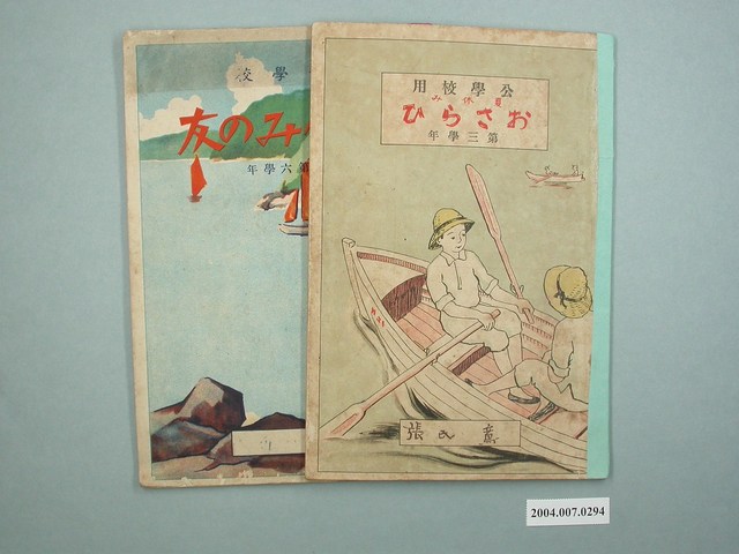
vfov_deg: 31.5
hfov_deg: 41.2
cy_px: 277
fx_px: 982
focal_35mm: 46
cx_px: 370
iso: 100
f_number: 4
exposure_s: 1/30
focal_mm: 9.6
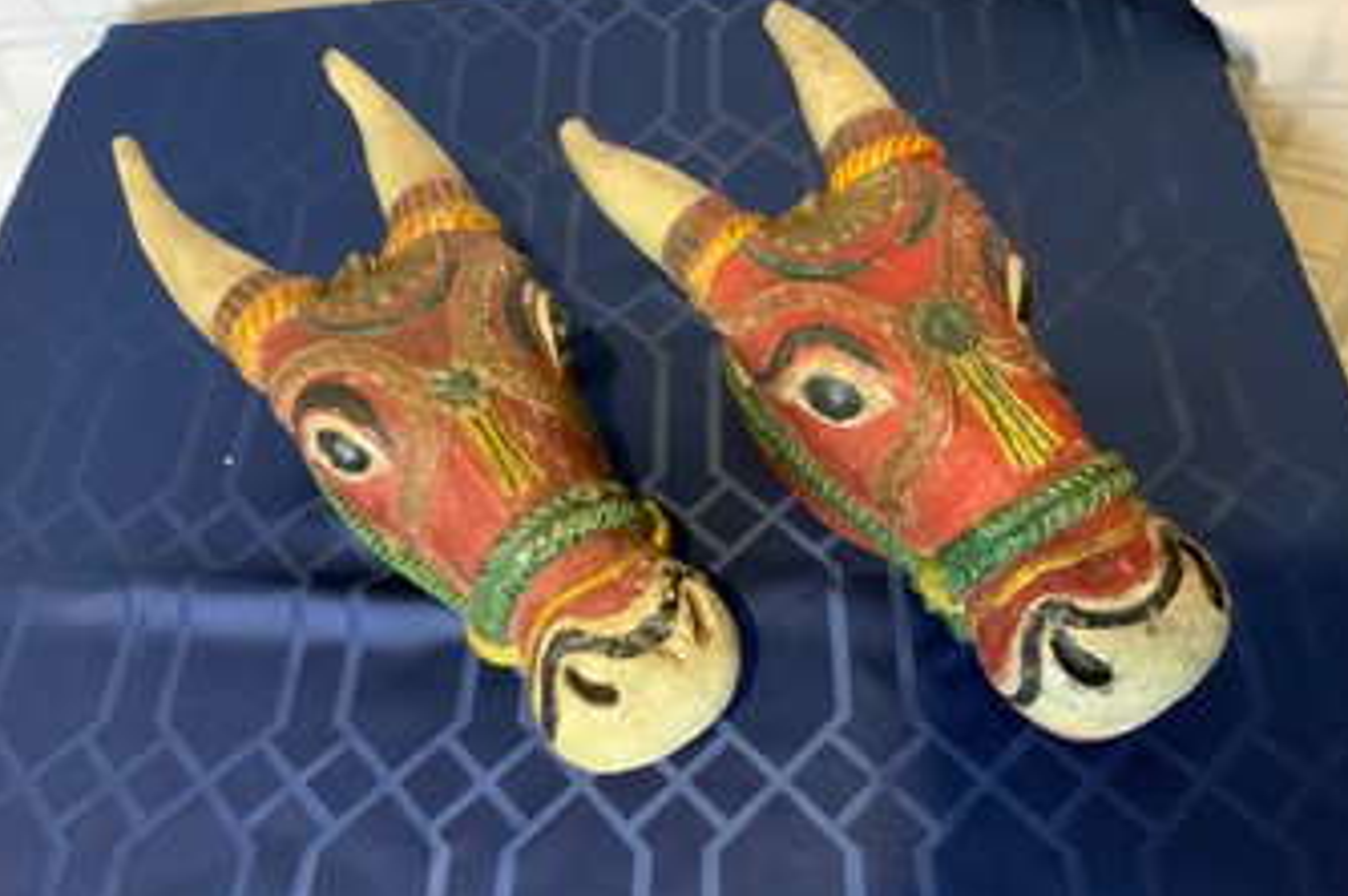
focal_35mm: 31
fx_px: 1160
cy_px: 466
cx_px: 676
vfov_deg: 42.2
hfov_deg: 60.3
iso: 400
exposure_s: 1/30
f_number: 1.8
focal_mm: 3
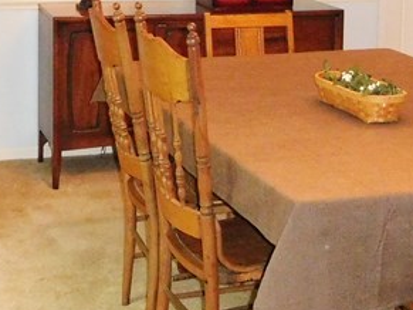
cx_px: 228
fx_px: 1049
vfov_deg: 16.3
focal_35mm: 88
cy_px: -24
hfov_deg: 22.3
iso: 800
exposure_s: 1/30
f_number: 3.4
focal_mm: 4.5
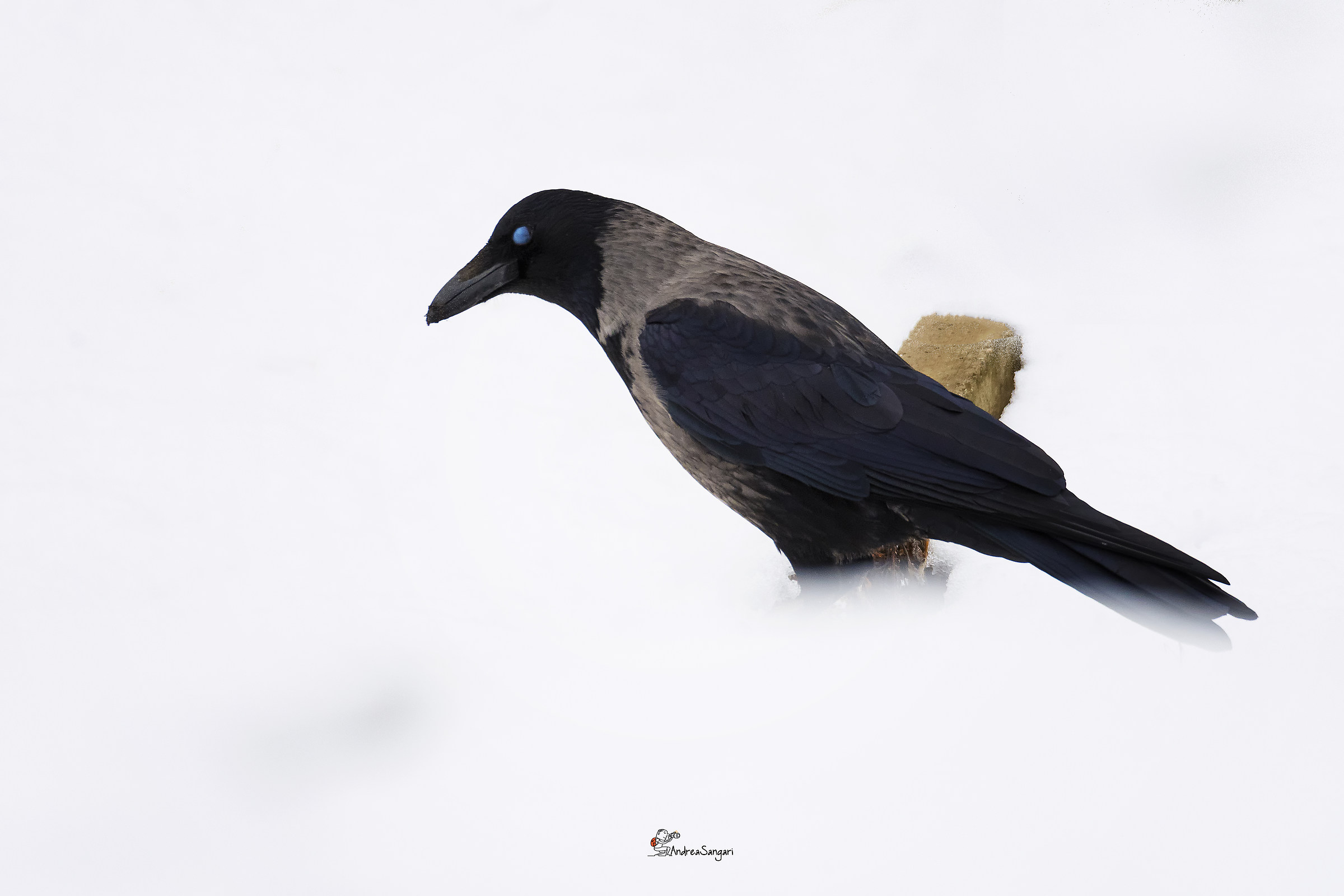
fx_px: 33597
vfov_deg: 1.5
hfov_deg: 2.3
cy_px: 448
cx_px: 672
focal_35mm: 900
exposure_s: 1/1250
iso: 1000
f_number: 8
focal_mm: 600
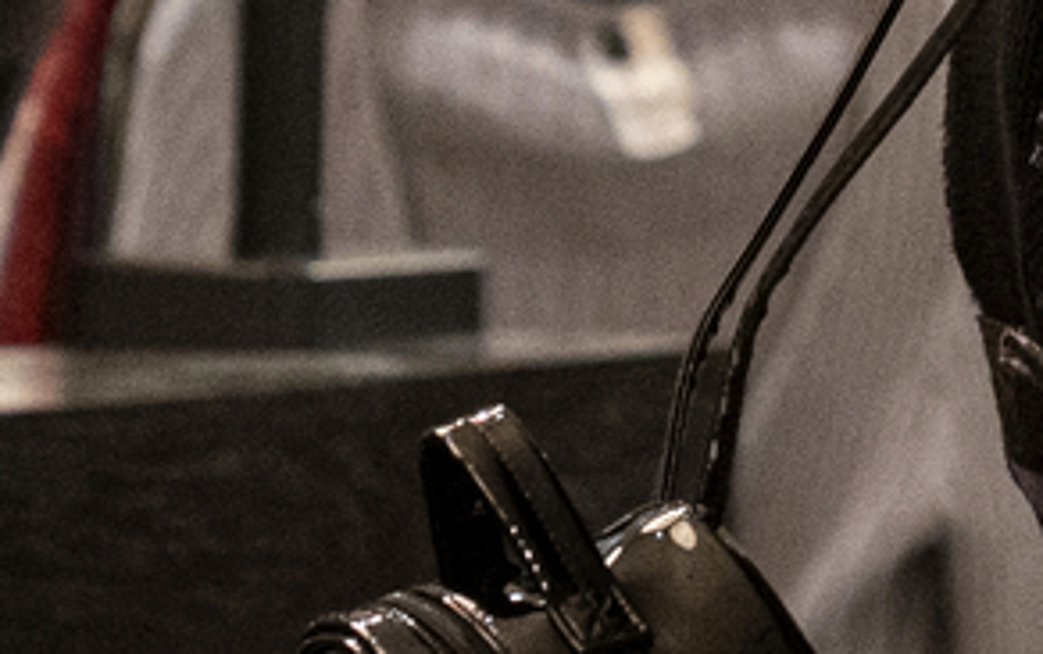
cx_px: 1961
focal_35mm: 580
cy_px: -354
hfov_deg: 3.6
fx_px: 16499
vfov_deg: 2.3
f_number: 4
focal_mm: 70
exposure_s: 1/125
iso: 4000
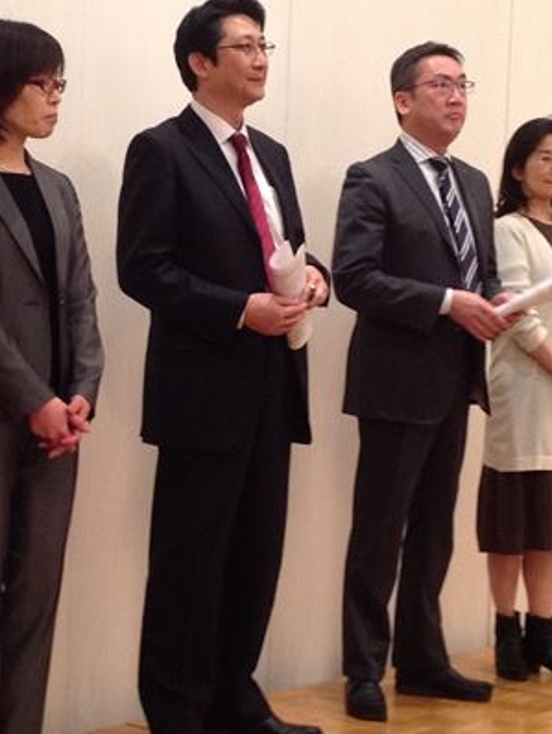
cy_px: 385
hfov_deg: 16.2
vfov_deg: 21.5
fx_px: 1933
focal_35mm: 91
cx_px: 197
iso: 125
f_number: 2.4
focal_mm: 4.28
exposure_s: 1/15
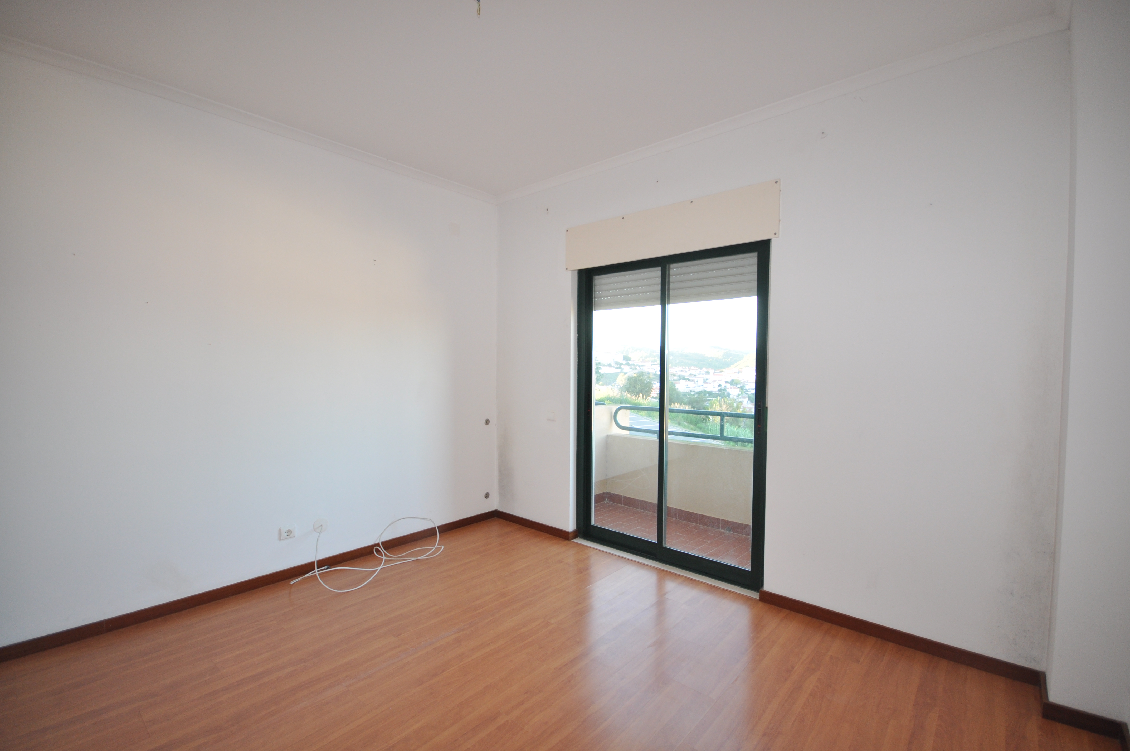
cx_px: 565
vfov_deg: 77.2
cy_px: 376
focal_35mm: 15
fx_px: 470
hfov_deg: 100.5
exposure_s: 1/80
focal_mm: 10
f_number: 4.5
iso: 400
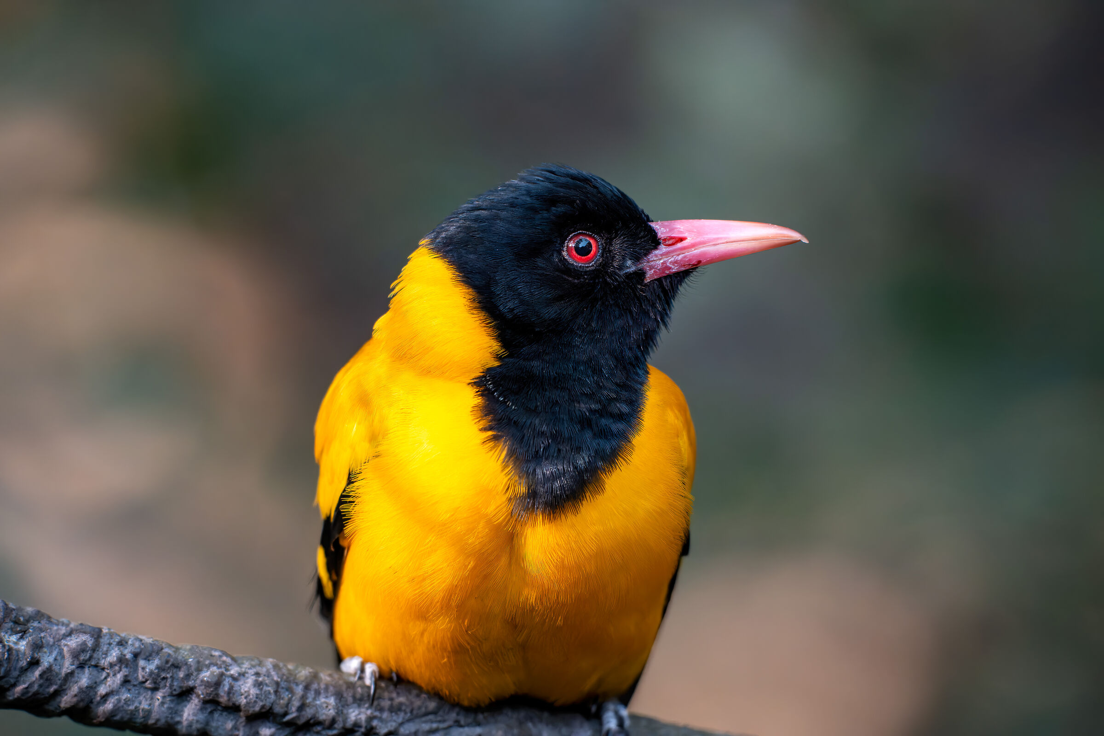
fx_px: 24531
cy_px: 368
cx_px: 552
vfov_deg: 1.7
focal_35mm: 800
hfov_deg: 2.6
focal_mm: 800
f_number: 8
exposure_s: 1/800
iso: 12800
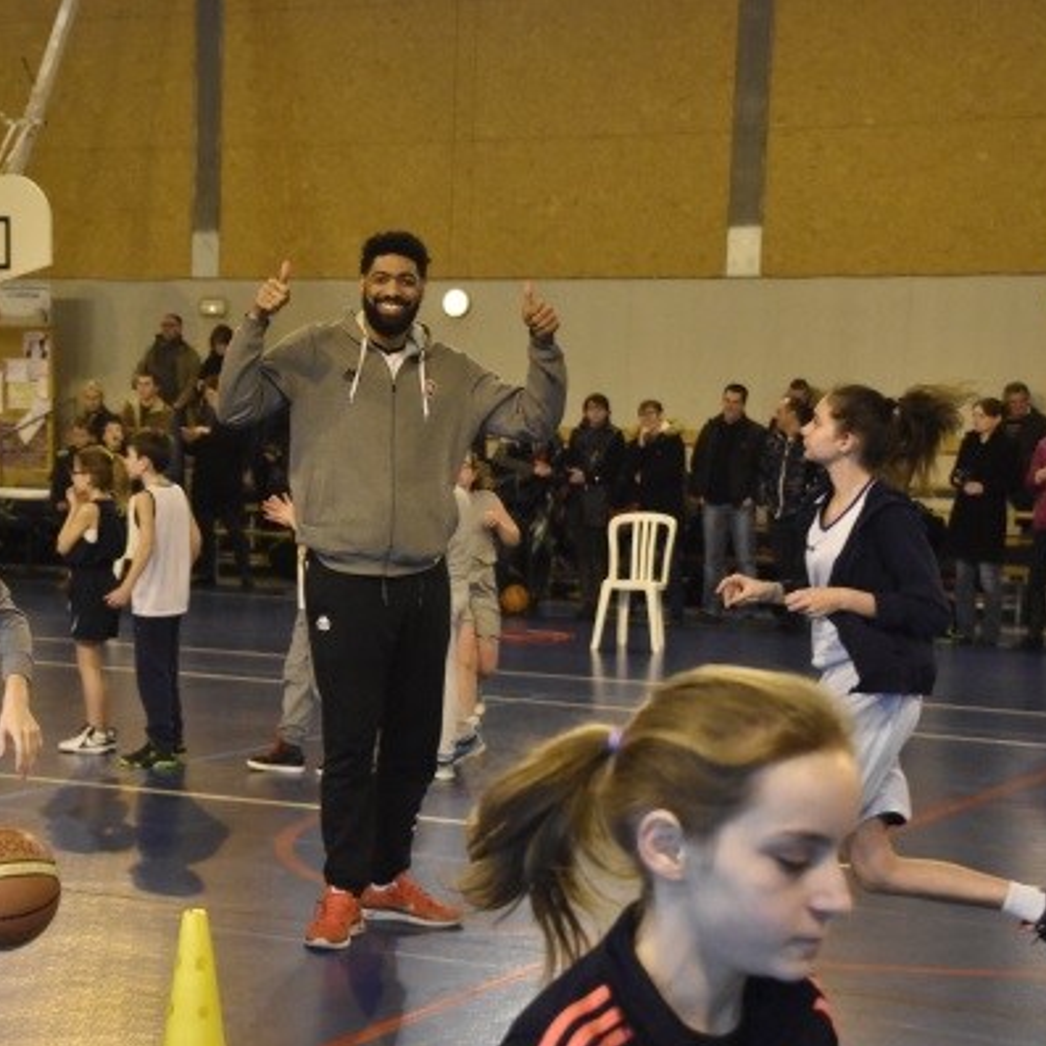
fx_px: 2769
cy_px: 522
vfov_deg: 21.4
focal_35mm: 81
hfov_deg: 21.3
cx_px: 348
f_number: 4.8
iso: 5000
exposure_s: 1/800
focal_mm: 42
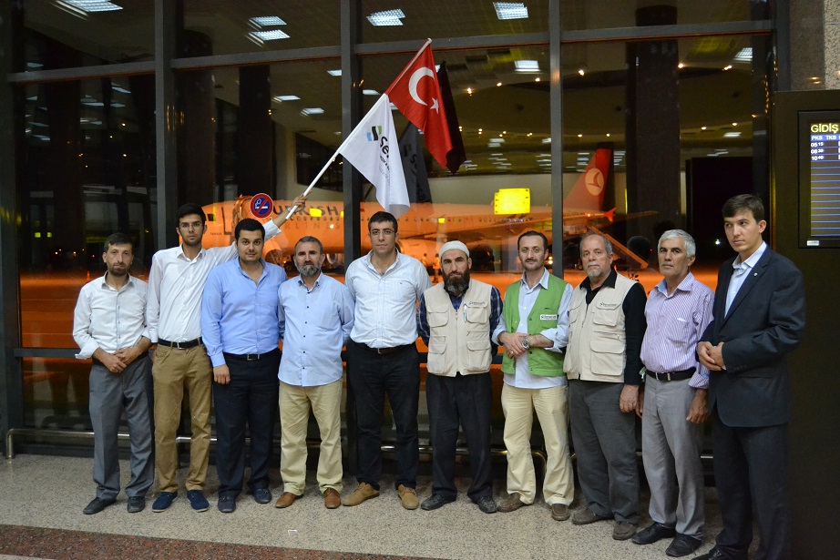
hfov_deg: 61.9
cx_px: 420
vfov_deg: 43.6
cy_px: 280
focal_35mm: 30
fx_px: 700
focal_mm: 20
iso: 3200
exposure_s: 1/60
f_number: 3.5
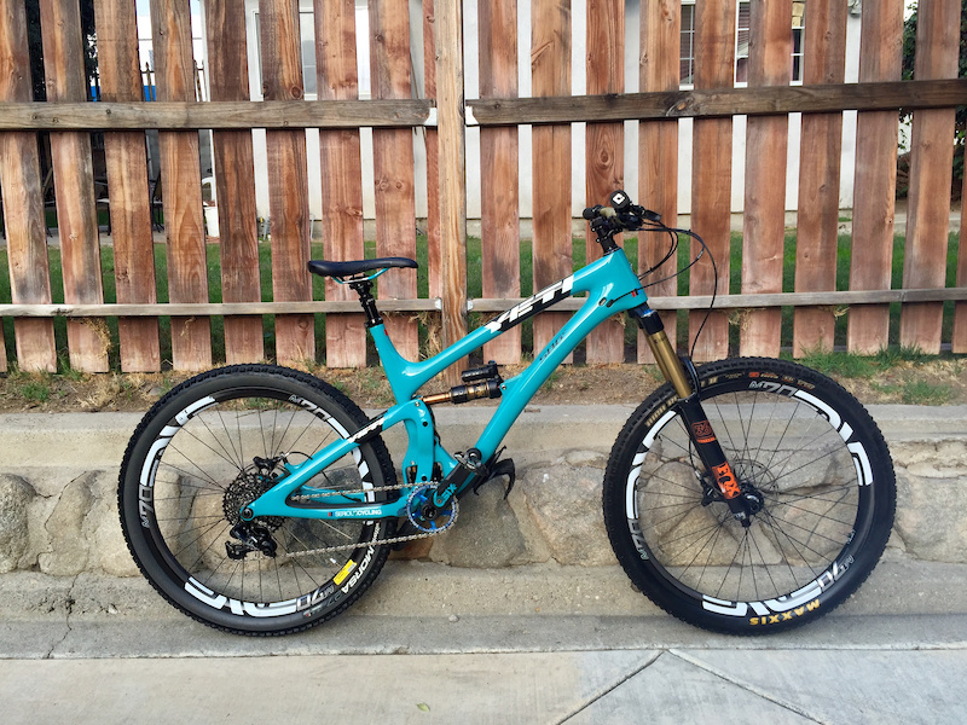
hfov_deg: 61.7
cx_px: 484
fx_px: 810
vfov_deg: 48.2
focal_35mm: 29
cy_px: 362
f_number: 2.2
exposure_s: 1/377
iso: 32
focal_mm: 4.15
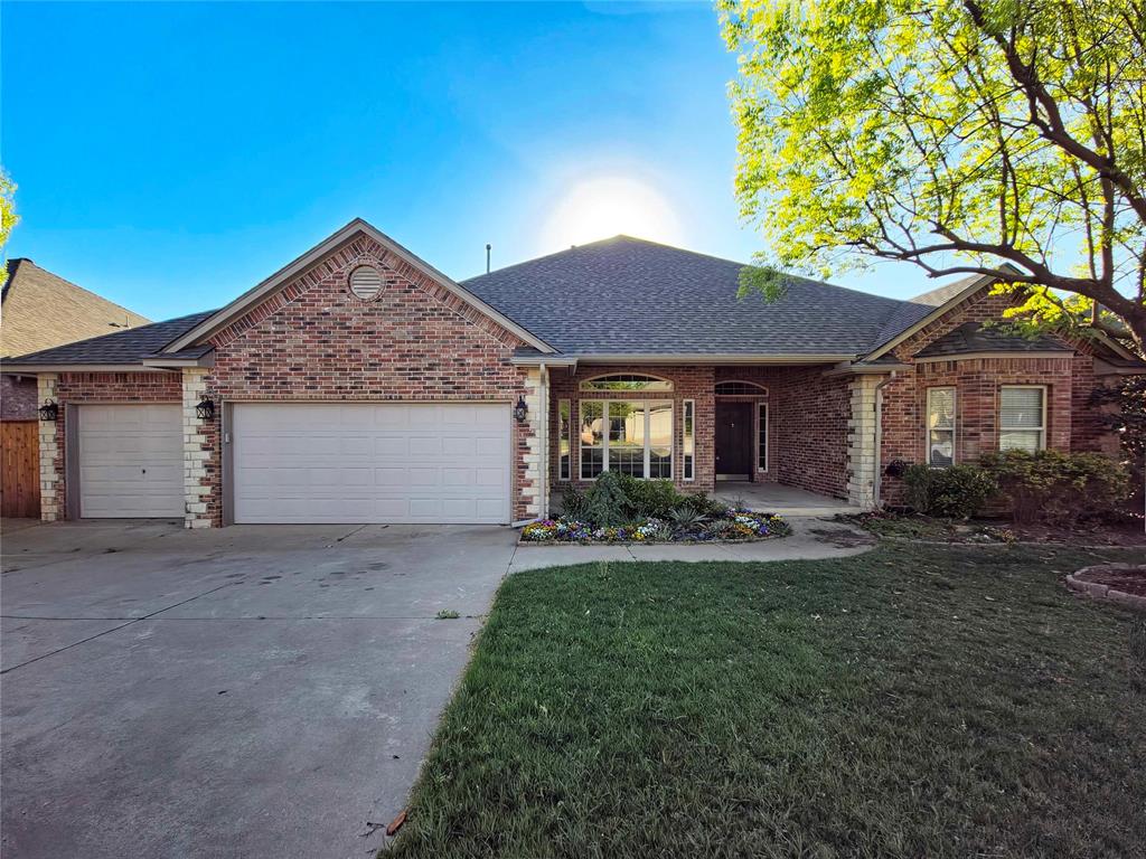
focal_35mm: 13
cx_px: 573
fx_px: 430
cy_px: 430
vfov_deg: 89.9
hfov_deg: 106.2
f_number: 2.2
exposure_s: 1/3238
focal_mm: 2.2
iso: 100
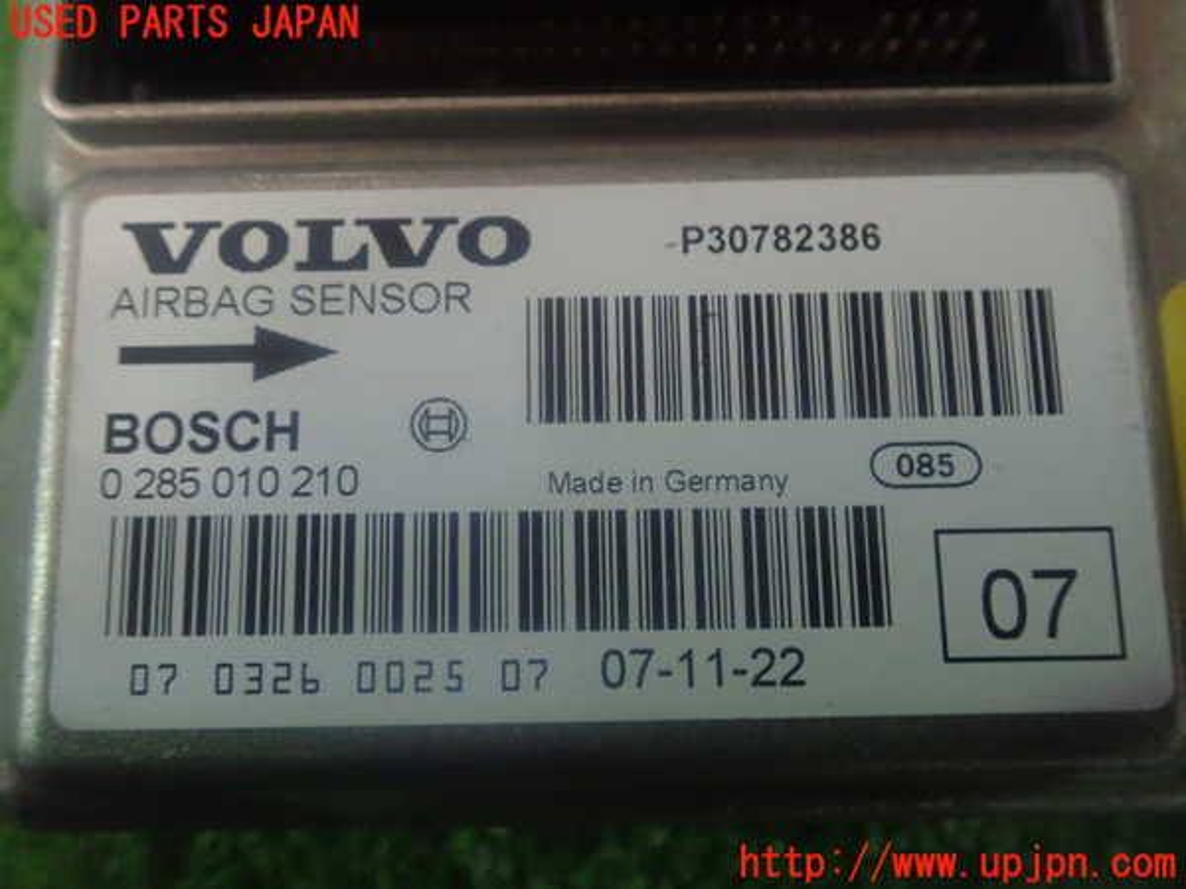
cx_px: 593
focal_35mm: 30
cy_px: 444
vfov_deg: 46.8
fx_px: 1028
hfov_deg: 60.0
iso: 1000
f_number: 2.3
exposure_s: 1/30
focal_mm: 5.5
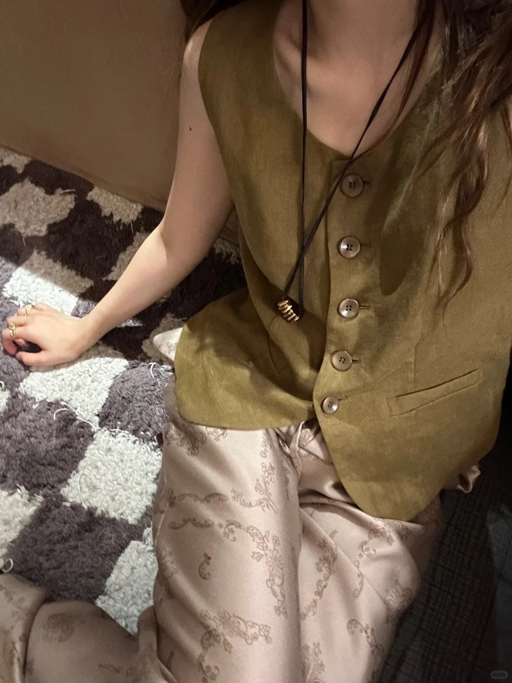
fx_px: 592
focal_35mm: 30
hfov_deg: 46.8
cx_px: 256
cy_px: 342
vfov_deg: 60.0
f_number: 1.9
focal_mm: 2.69
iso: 500
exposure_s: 1/20
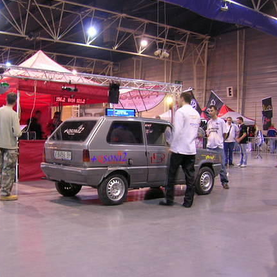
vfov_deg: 36.8
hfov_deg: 36.3
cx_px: 87
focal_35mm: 46
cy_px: 153
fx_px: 416
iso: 81
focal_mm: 5.8
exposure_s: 1/3.4
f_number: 2.9
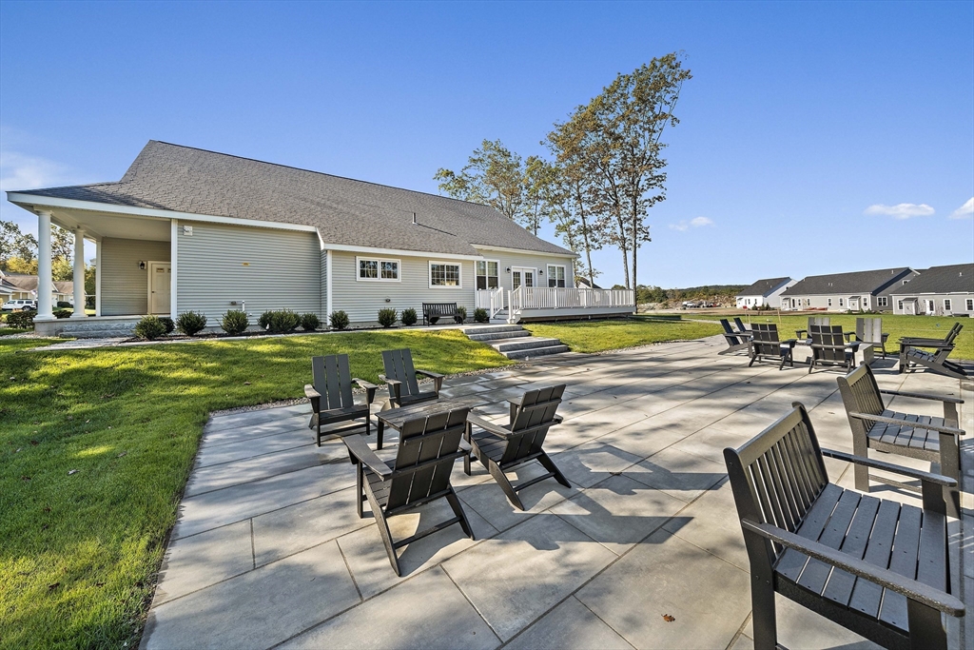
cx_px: 487
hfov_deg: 112.6
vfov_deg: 90.0
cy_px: 325
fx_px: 325
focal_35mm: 12
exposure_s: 1/100
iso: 320
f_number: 8
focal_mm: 12
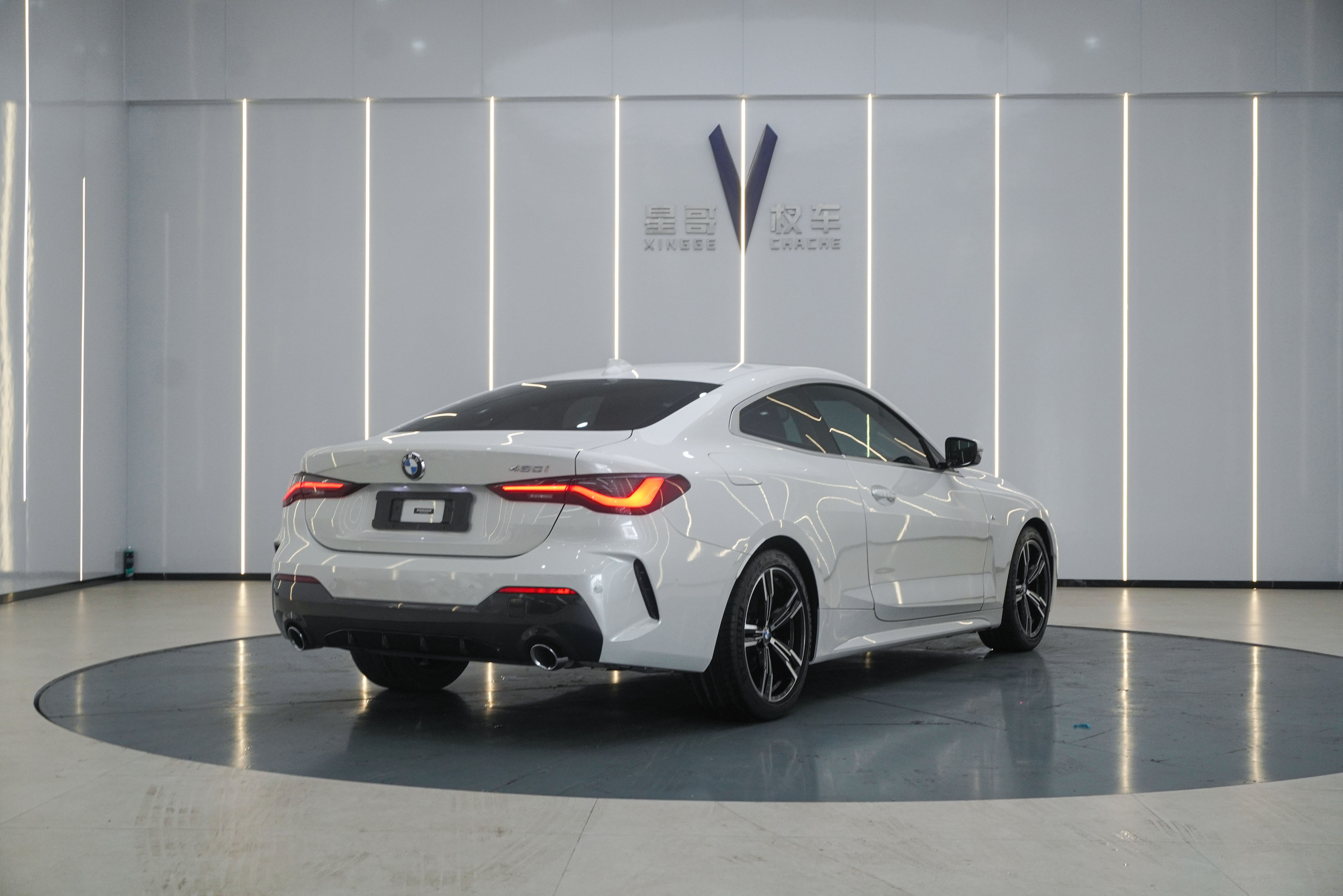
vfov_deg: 28.9
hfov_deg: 42.3
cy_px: 448
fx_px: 1735
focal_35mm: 46
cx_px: 672
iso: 640
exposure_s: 1/80
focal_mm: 31
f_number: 7.1
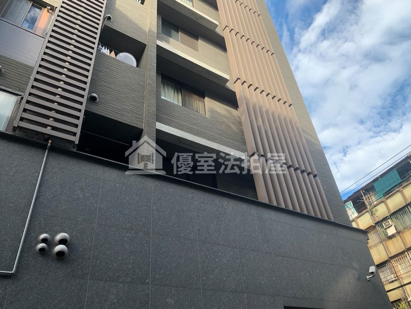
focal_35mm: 26
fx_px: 309
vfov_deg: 53.1
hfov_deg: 67.3
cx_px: 206
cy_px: 154
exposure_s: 1/337
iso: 25
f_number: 1.8
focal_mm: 4.25
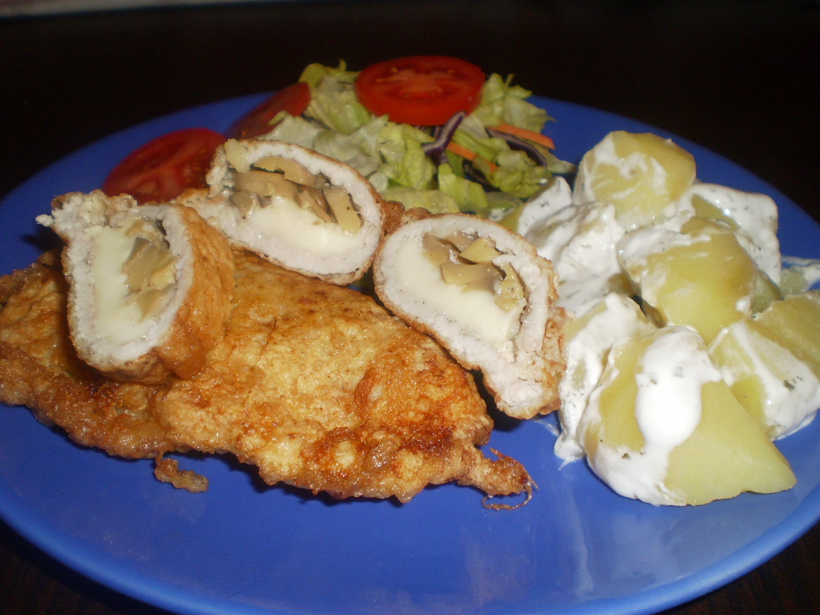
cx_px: 410
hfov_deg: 51.4
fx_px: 853
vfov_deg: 39.7
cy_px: 308
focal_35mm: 36
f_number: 3.1
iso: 125
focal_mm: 6.3
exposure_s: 1/30
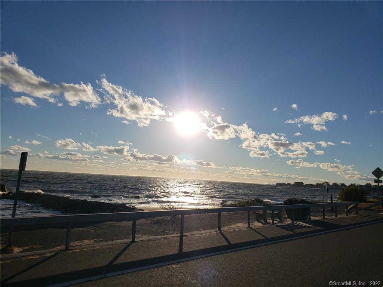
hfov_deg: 67.3
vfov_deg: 53.1
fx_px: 288
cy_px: 144
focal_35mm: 26
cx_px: 192
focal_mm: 4.3
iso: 50
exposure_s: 1/6758
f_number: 2.4
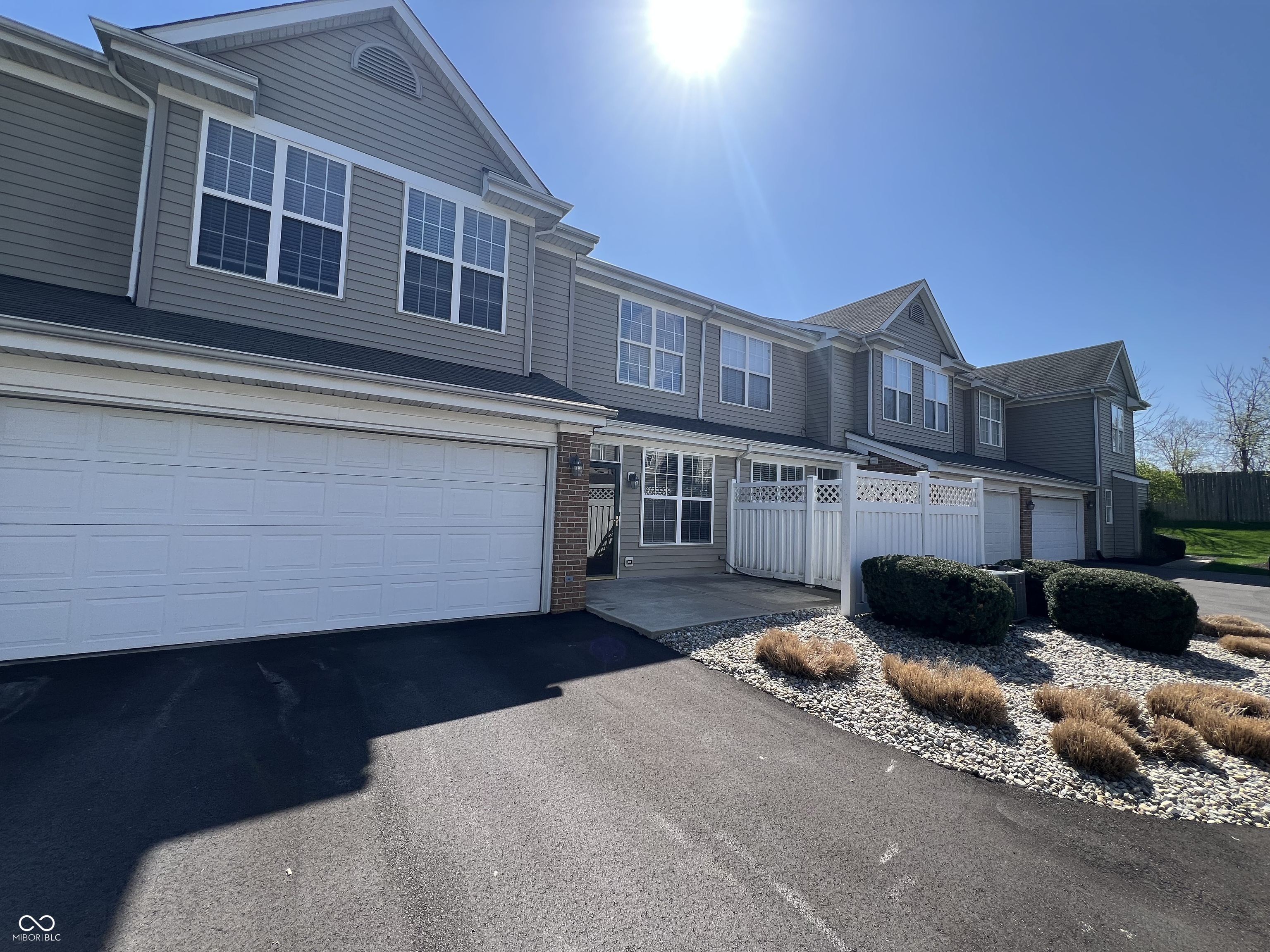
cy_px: 476
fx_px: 477
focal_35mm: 13
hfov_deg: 106.2
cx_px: 635
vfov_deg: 89.9
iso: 32
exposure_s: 1/779
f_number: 1.8
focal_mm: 1.57
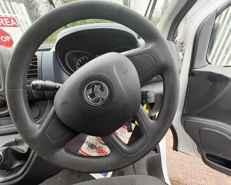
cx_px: 114
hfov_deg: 96.8
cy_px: 95
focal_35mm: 15
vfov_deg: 84.0
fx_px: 103
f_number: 2.2
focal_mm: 2.22
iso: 200
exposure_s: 1/66
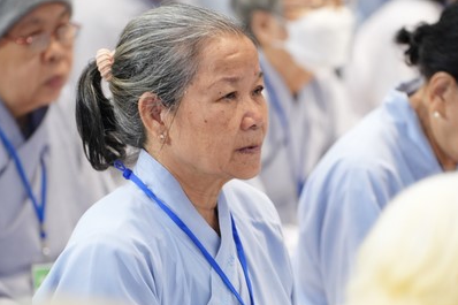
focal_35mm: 245
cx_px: 241
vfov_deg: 5.6
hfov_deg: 8.4
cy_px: 228
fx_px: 3115
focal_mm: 150
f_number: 2.8
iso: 2000
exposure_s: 1/100
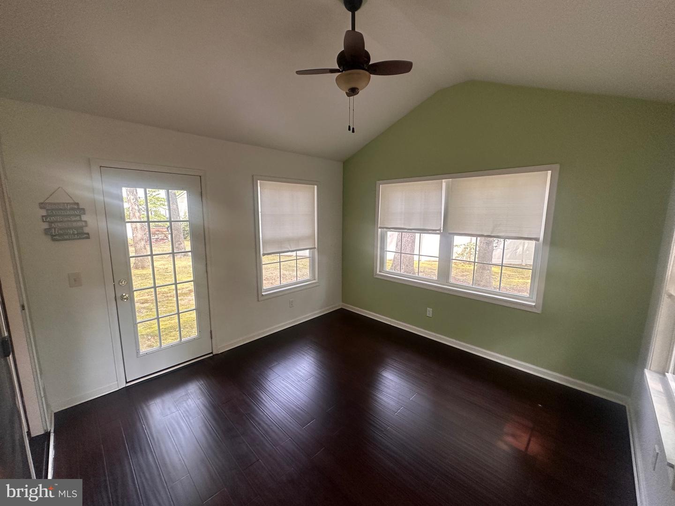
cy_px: 253
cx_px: 338
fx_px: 273
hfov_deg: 102.1
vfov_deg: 85.7
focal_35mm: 14
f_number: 2.2
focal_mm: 2.22
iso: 200
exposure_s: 1/120
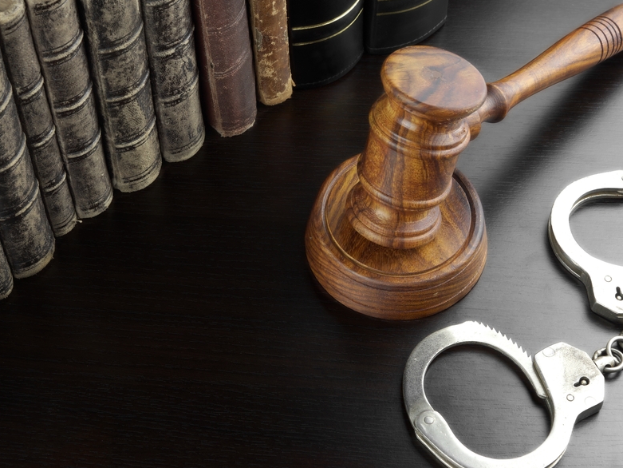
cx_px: 323
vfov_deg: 22.7
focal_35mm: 65
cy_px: 224
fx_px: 1163
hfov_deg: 30.0
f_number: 11
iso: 100
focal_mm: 35
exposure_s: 1/4
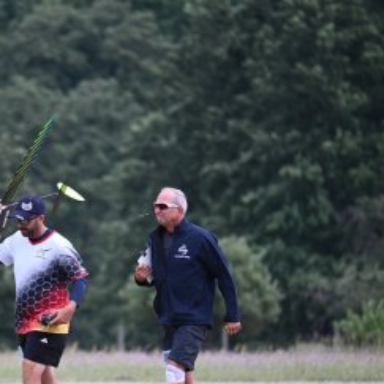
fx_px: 8735
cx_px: 80
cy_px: 258
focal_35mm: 696
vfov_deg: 2.5
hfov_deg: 2.5
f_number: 6.3
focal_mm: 400
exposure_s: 1/1250
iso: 640
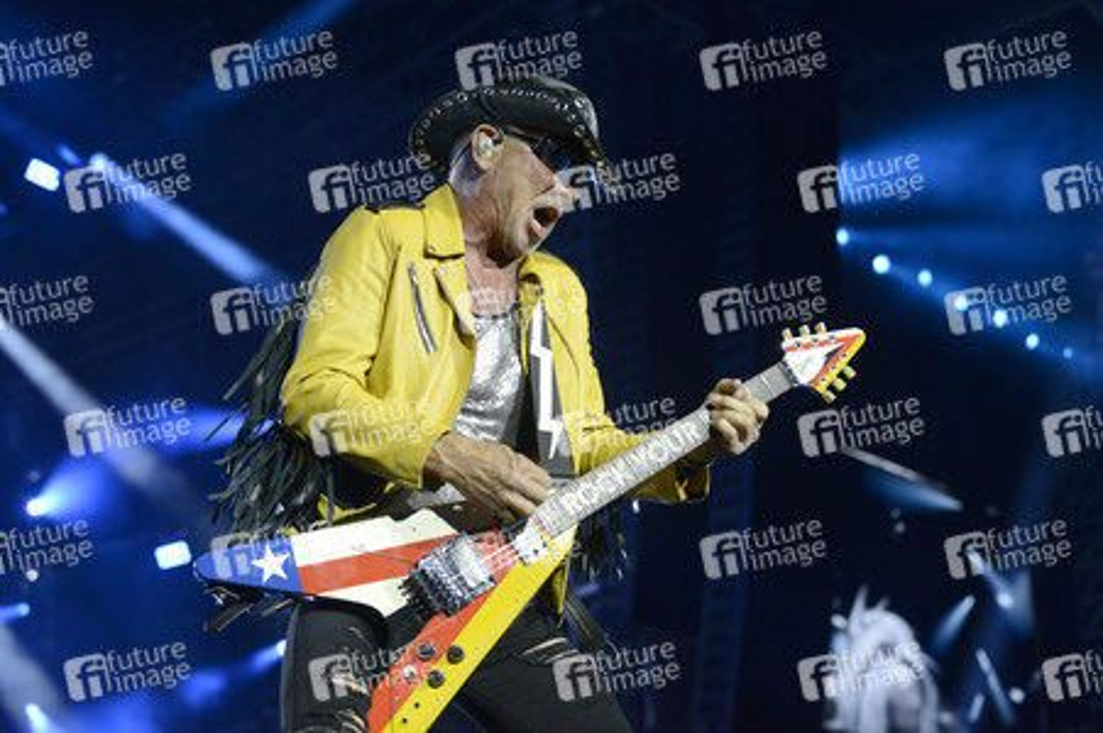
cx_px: 552
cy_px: 366
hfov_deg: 28.9
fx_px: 2143
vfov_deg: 19.4
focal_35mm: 70
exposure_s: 1/640
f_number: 4
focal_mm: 70
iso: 1250
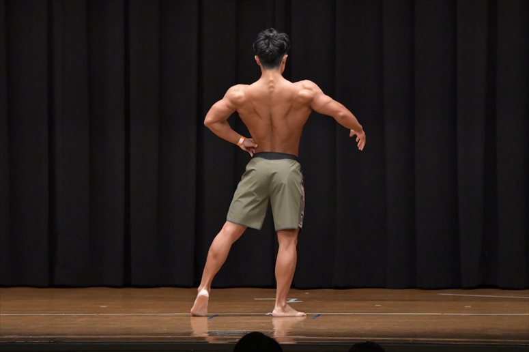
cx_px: 264
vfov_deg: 5.7
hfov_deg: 8.6
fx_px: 3525
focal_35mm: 240
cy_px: 176
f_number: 5.6
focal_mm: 160
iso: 6400
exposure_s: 1/400
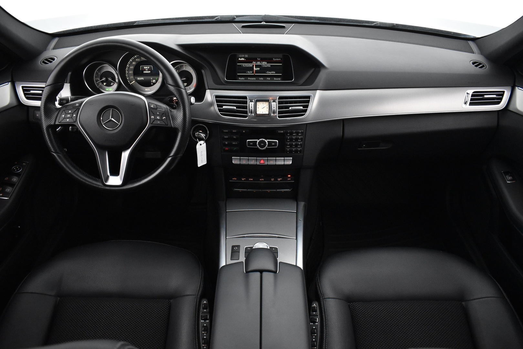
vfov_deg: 47.9
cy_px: 174
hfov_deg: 67.4
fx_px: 392
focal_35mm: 27
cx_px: 262
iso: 3200
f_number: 3.5
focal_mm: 18
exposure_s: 1/40
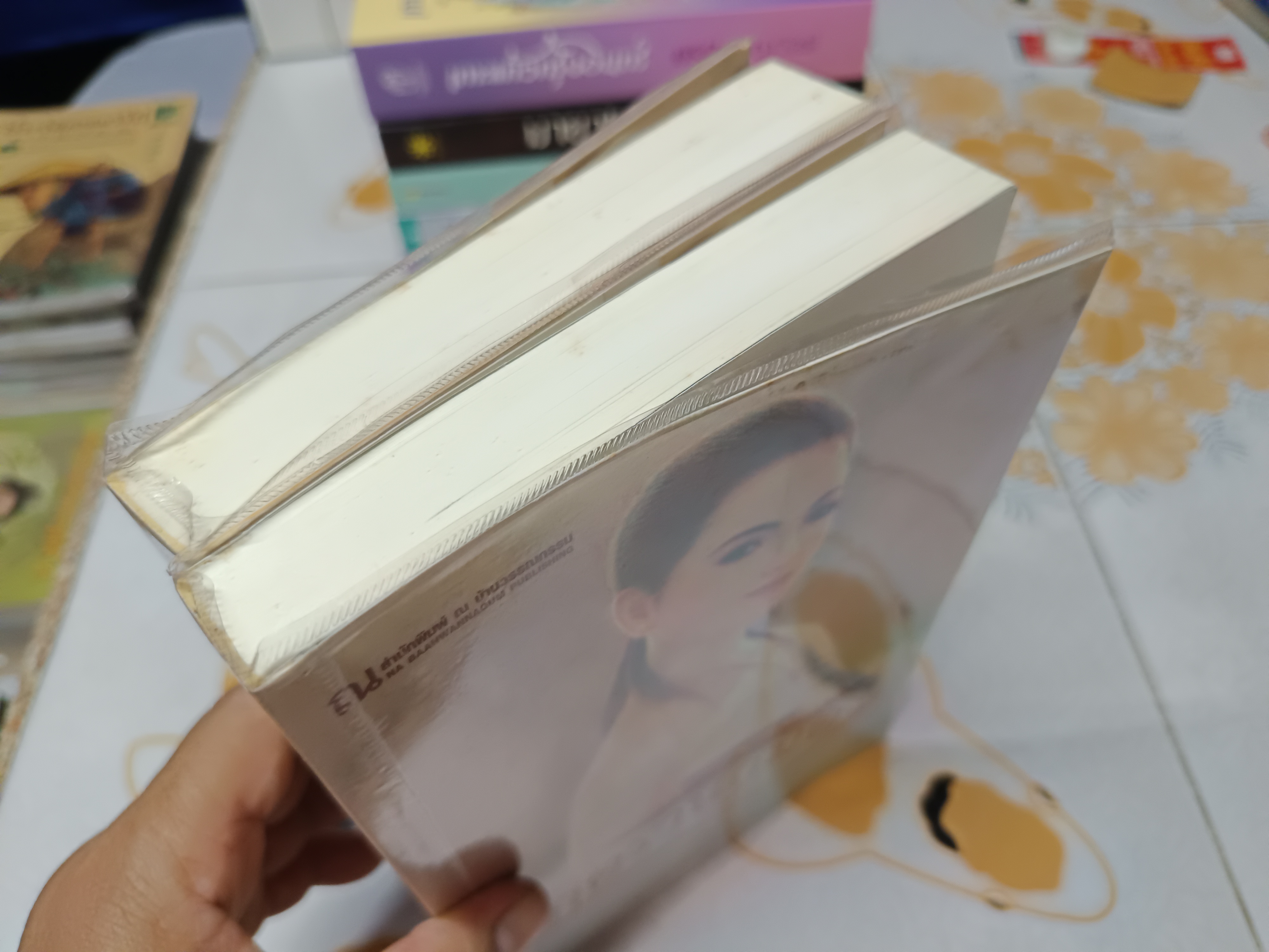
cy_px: 476
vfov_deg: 56.8
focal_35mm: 24
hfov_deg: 71.6
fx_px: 880
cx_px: 634
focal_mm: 5.31
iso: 904
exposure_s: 1/33.3
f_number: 1.7
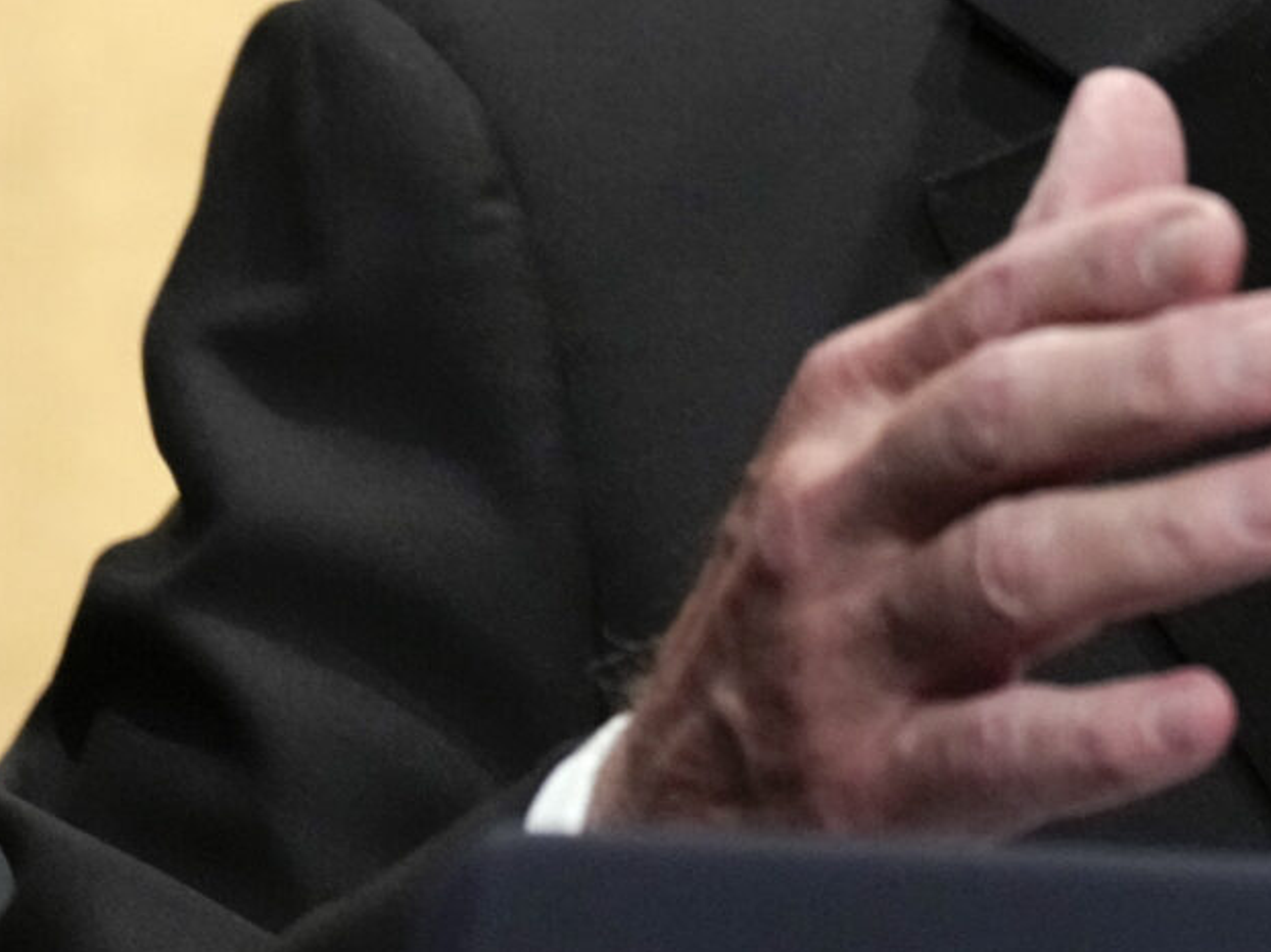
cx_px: 2017
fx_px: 32849
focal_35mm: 895
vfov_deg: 1.7
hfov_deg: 2.2
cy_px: -512
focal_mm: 226
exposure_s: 1/320
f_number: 5.6
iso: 4000
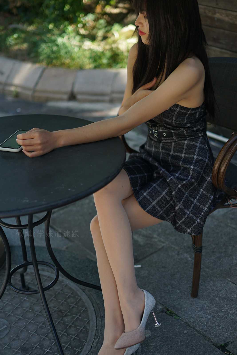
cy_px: 198
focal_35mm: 56
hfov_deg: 24.2
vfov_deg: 35.6
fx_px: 552
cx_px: 119
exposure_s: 1/1250
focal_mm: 50
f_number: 1.8
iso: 200
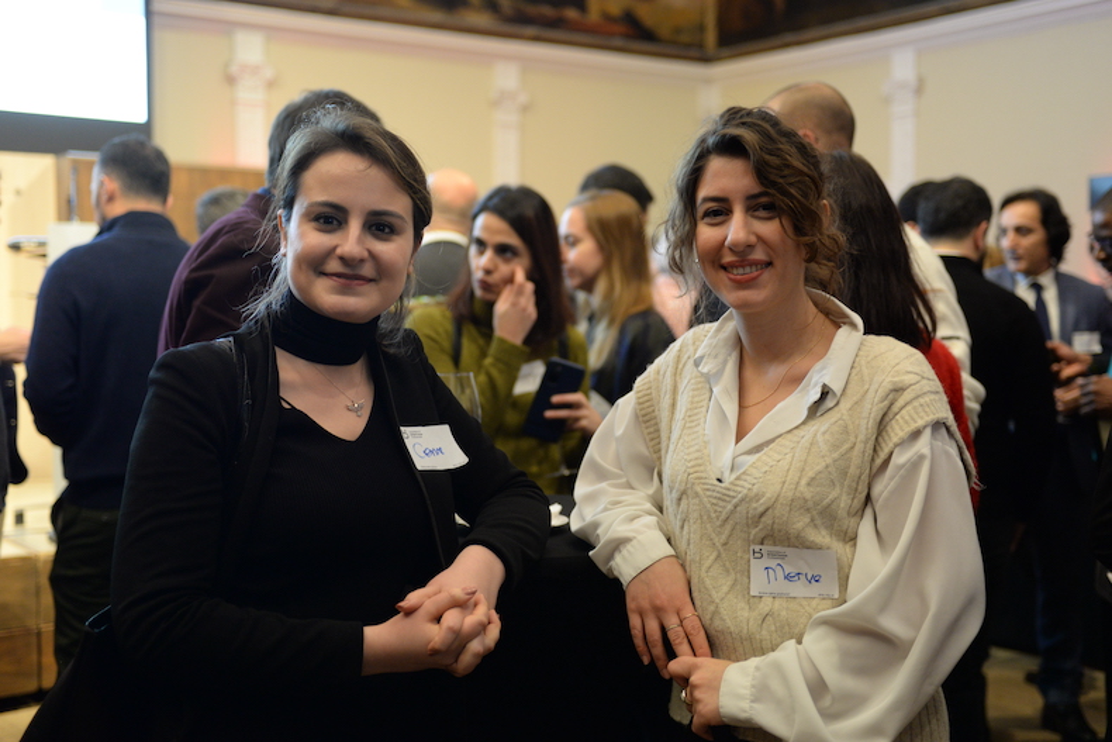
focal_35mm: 48
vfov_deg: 28.1
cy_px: 371
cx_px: 556
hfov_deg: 41.1
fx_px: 1483
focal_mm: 48
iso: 2000
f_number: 2.8
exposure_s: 1/60
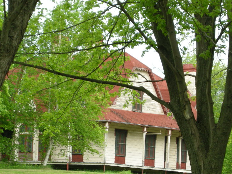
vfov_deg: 6.7
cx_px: 77
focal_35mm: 221
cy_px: 123
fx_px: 1481
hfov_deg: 9.0
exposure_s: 1/55.1
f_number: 5.3
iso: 93
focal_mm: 26.3
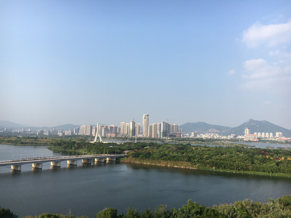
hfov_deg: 61.7
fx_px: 244
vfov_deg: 48.2
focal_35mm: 29
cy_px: 109
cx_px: 146
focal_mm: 4.15
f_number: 2.2
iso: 25
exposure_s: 1/1202
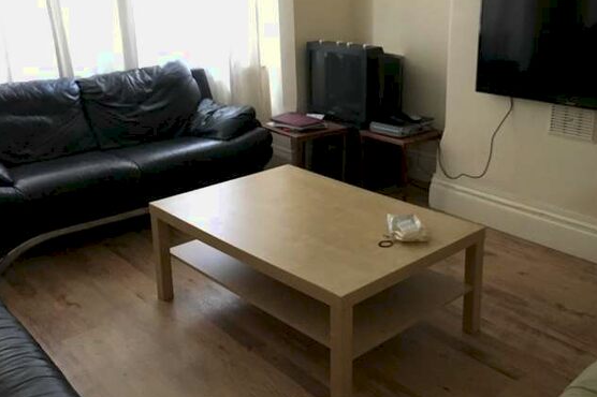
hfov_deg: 50.6
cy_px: 169
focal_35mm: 38
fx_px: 630
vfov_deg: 34.9
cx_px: 339
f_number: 2.2
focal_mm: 4.15
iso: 320
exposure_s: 1/17
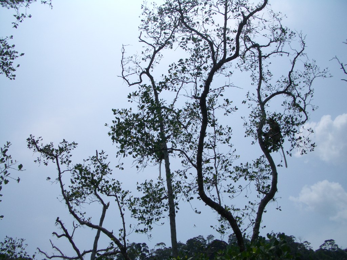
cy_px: 130
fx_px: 351
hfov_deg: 52.6
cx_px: 174
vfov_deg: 40.7
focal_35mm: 35
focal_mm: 5.8
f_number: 4.3
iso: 50
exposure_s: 1/2000
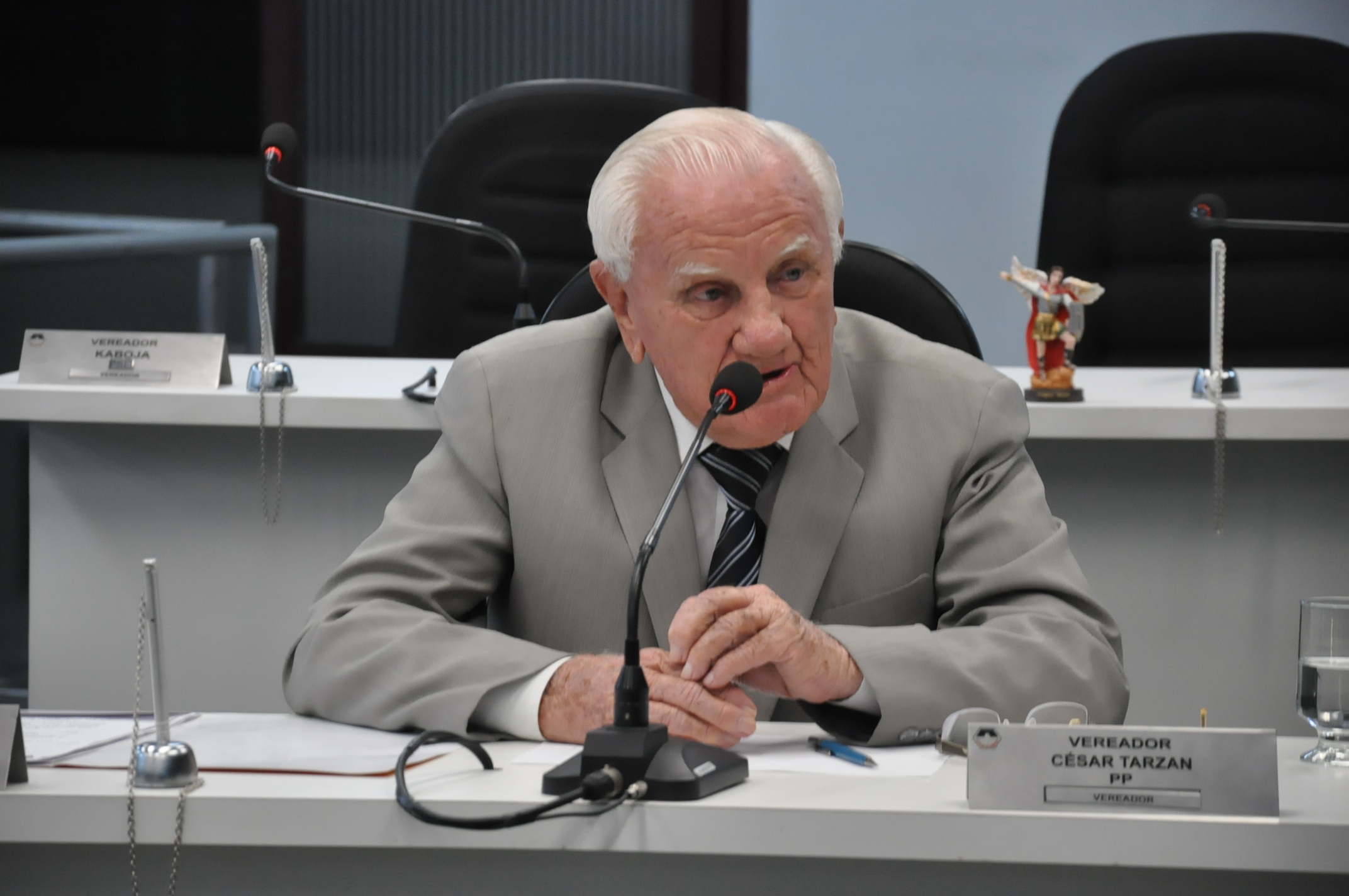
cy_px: 448
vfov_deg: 8.7
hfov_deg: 13.1
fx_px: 5895
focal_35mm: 158
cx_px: 674
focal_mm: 105
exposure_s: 1/200
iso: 2000
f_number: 5.6
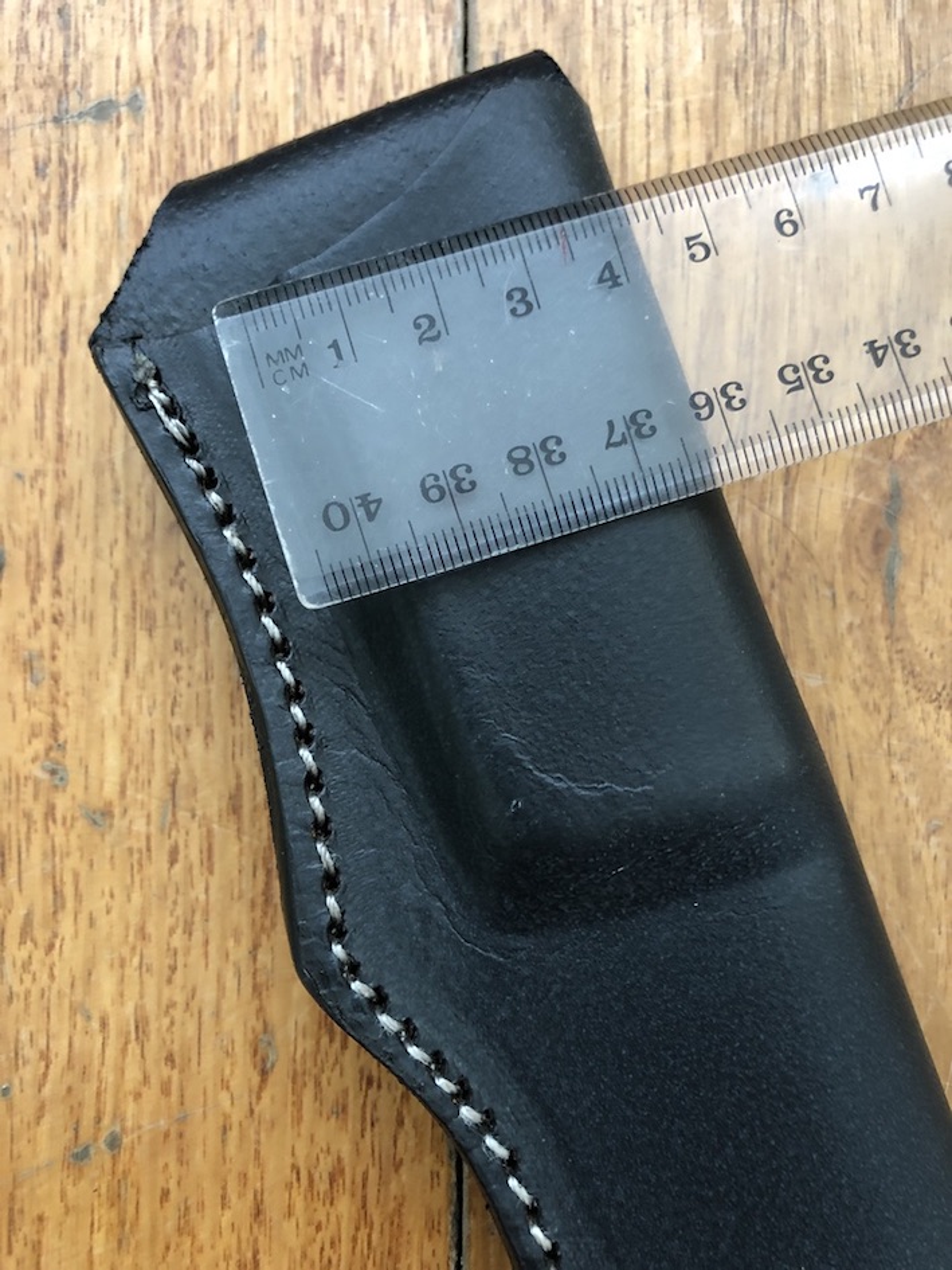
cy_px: 635
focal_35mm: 28
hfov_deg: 49.8
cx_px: 476
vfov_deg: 63.4
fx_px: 1026
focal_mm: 3.99
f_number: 1.8
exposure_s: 1/15
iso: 50
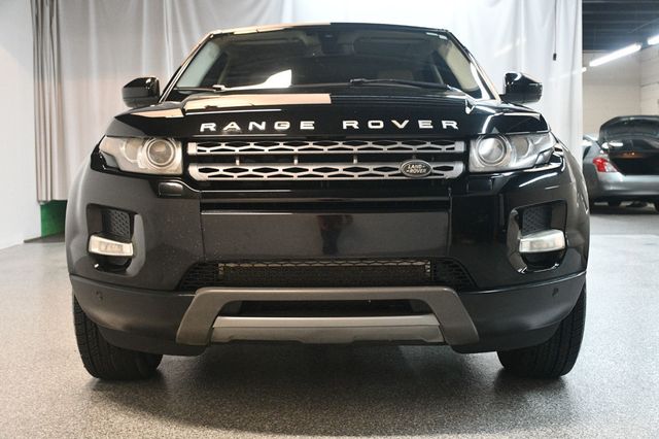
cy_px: 220
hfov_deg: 43.6
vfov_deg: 29.8
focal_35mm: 45
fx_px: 823
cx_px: 330
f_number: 4
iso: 3200
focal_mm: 30
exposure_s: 1/125
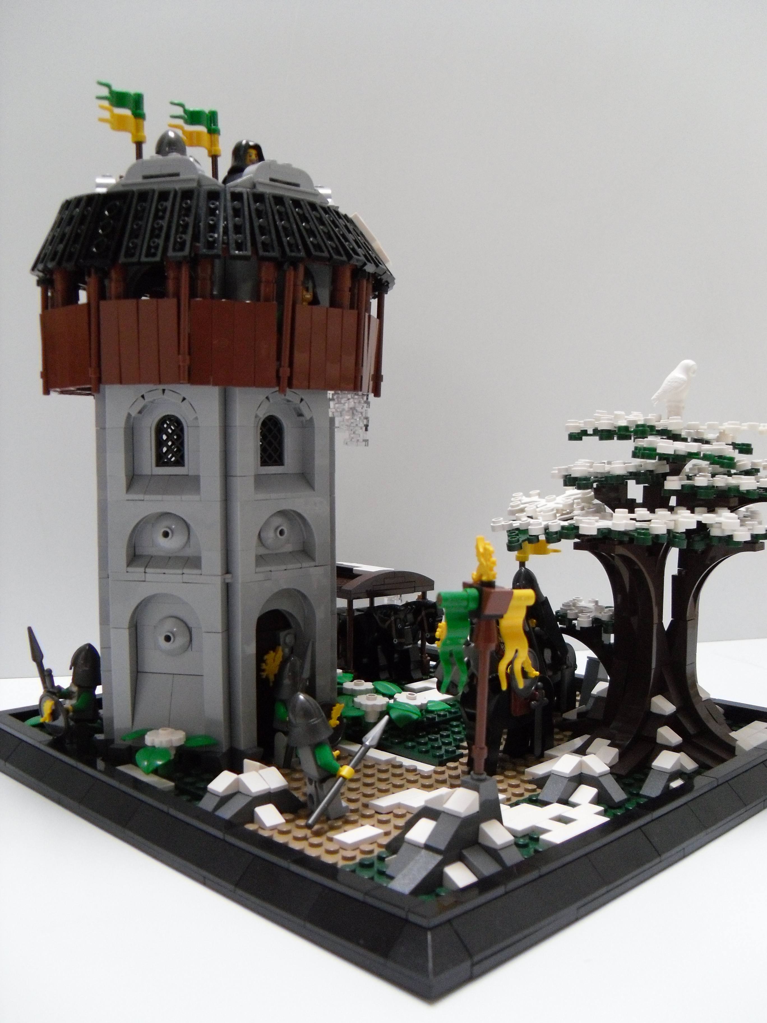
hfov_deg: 41.8
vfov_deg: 54.0
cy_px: 512
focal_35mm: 34
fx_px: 1004
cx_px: 384
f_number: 2.8
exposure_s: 1/22
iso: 400
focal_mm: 6
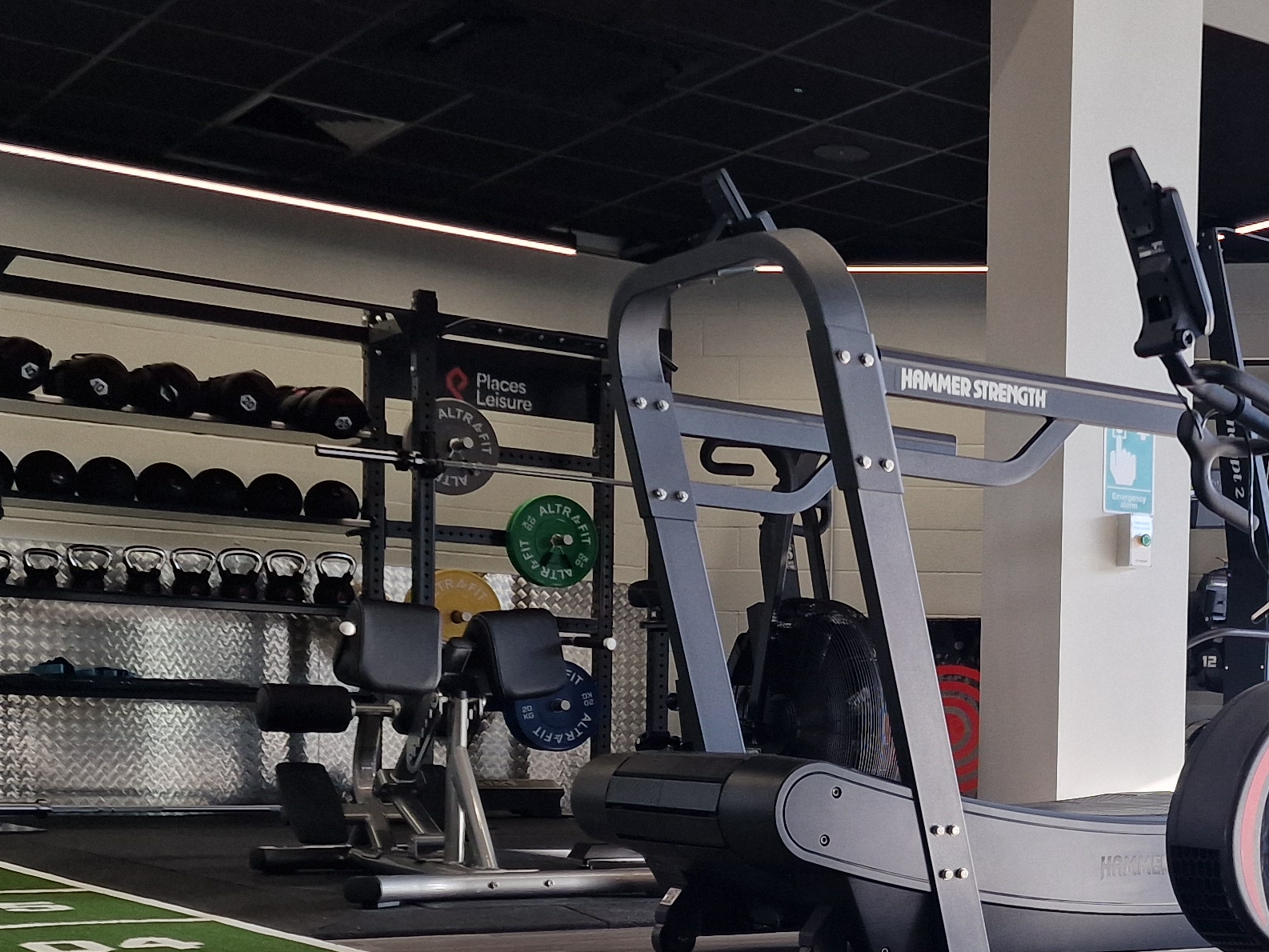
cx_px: 1058
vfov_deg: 24.7
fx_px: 2127
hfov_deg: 32.1
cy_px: 805
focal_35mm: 58
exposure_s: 1/180
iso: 80
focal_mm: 6.4
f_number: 1.8
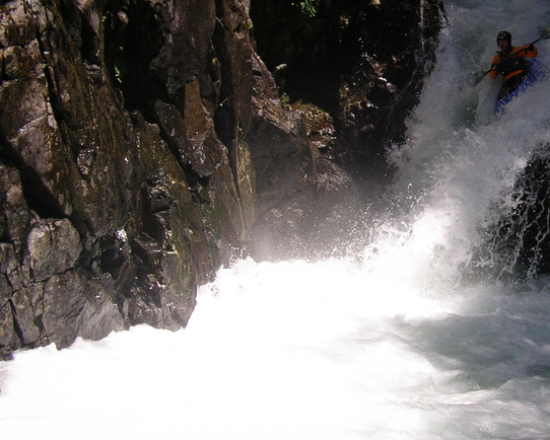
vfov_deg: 18.7
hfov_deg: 23.1
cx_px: 405
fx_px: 1335
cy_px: 141
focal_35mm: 82
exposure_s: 1/500
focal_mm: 8.9
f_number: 3.3
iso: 50
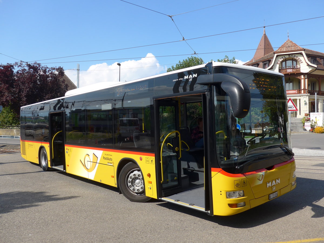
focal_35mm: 29
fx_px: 271
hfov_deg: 61.7
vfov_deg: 48.2
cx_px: 162
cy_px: 122
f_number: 2.8
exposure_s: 1/1300
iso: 80
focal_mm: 6
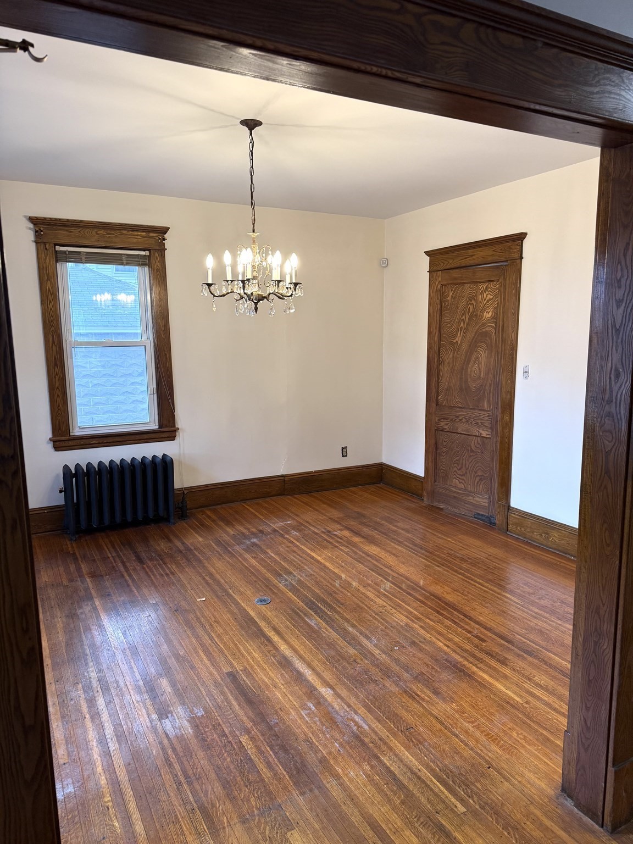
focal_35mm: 24
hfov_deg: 56.8
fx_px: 585
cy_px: 422
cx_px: 316
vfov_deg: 71.6
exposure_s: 1/120
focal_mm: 6.76
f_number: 1.78
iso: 200
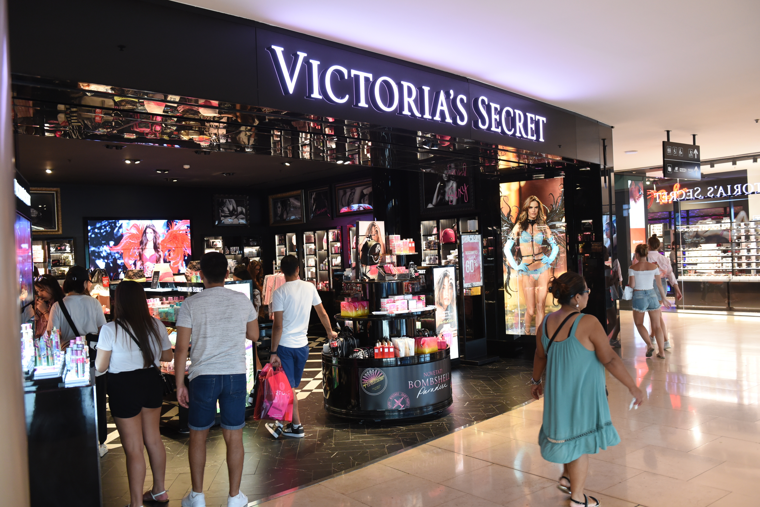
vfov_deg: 41.2
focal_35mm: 32
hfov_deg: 58.7
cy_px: 254
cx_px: 380
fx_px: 676
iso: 1600
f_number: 3.5
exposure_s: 1/100
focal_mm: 32
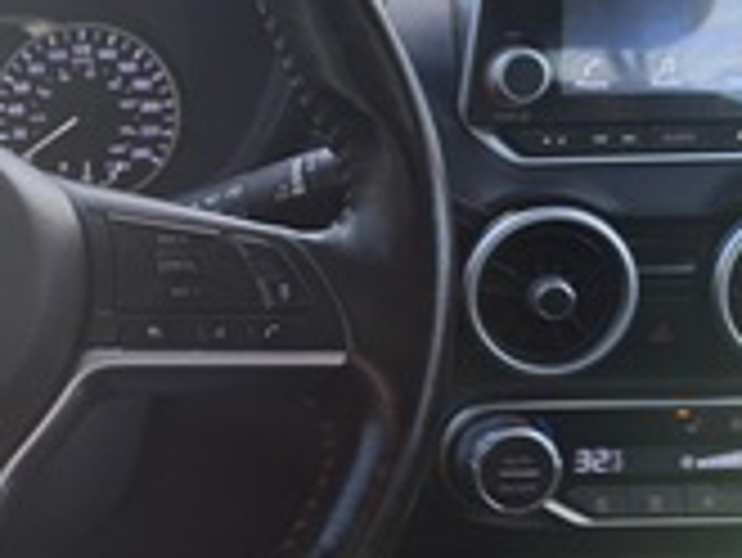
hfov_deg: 28.7
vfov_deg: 24.0
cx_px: -72
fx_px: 1308
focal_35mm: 61
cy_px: 218
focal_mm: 6.76
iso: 100
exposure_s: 1/377
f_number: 1.78
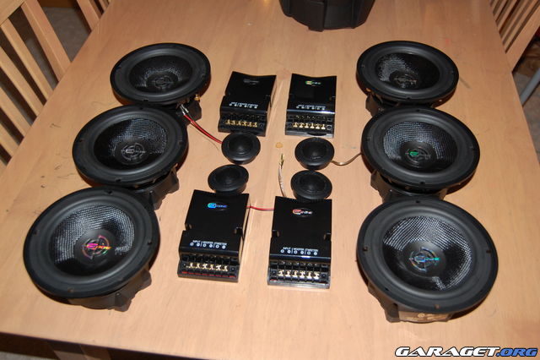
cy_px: 180
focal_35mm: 34
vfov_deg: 38.3
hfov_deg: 55.1
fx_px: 517
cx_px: 270
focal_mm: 23
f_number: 3.8
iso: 400
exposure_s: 1/60
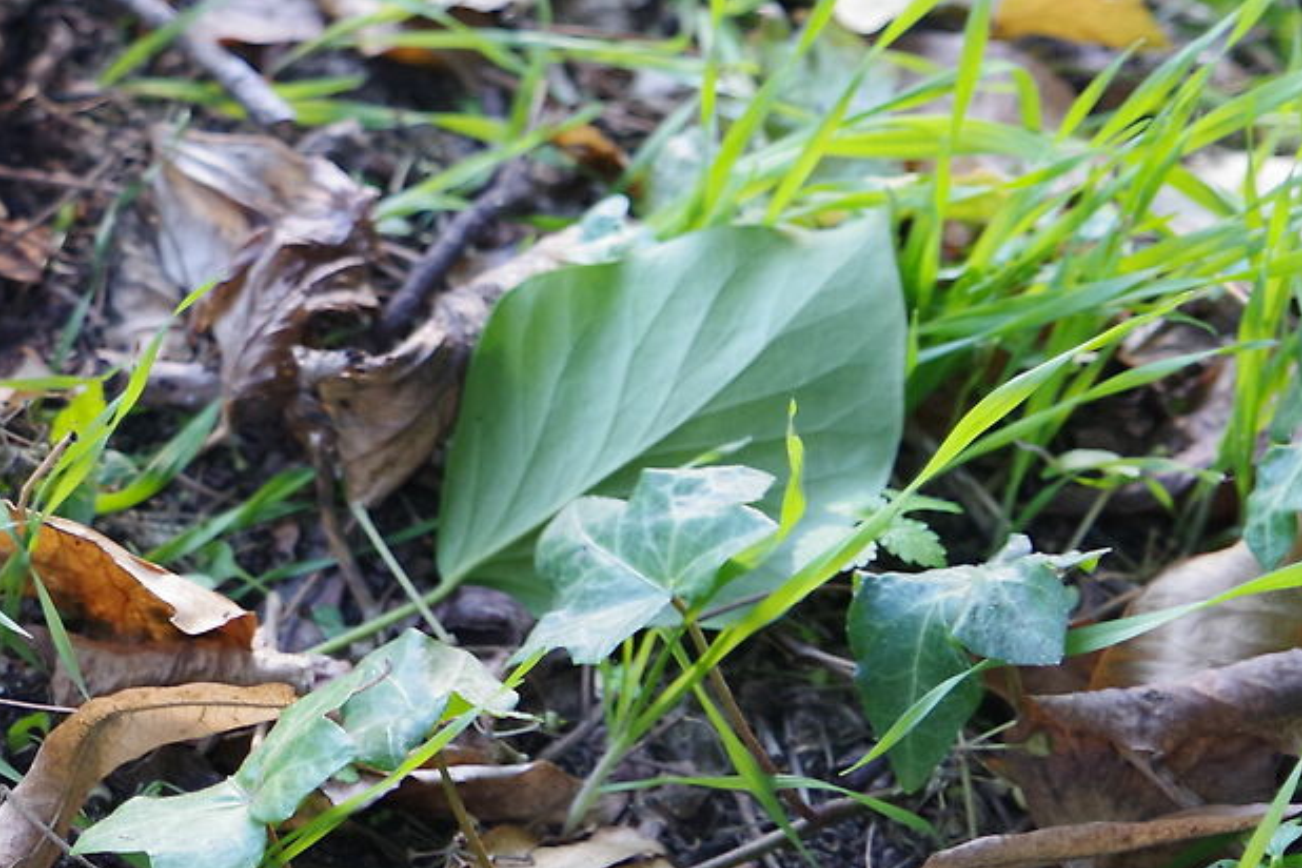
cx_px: -714
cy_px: -204
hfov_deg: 7.4
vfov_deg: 5.0
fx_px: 9837
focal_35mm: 272
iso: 800
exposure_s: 1/40
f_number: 3.2
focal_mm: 70
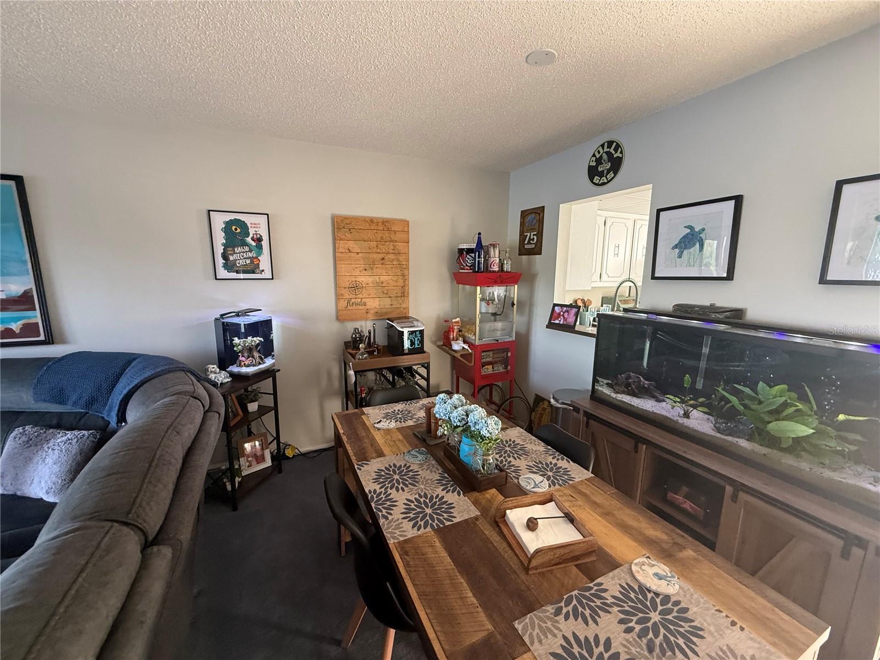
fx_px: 356
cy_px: 330
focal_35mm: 14
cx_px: 440
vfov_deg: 85.7
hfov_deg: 102.1
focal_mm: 2.22
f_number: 2.2
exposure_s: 1/63
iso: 320
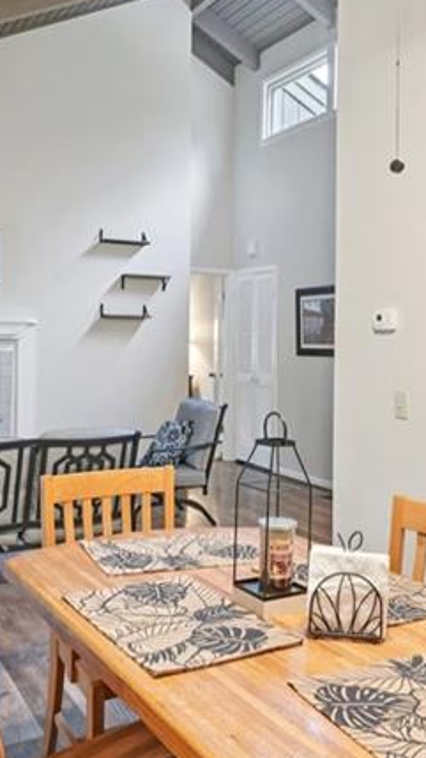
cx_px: 242
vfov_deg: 56.6
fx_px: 704
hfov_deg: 33.6
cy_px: 356
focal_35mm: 35
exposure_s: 1/2.5
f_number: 8
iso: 320
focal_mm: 14
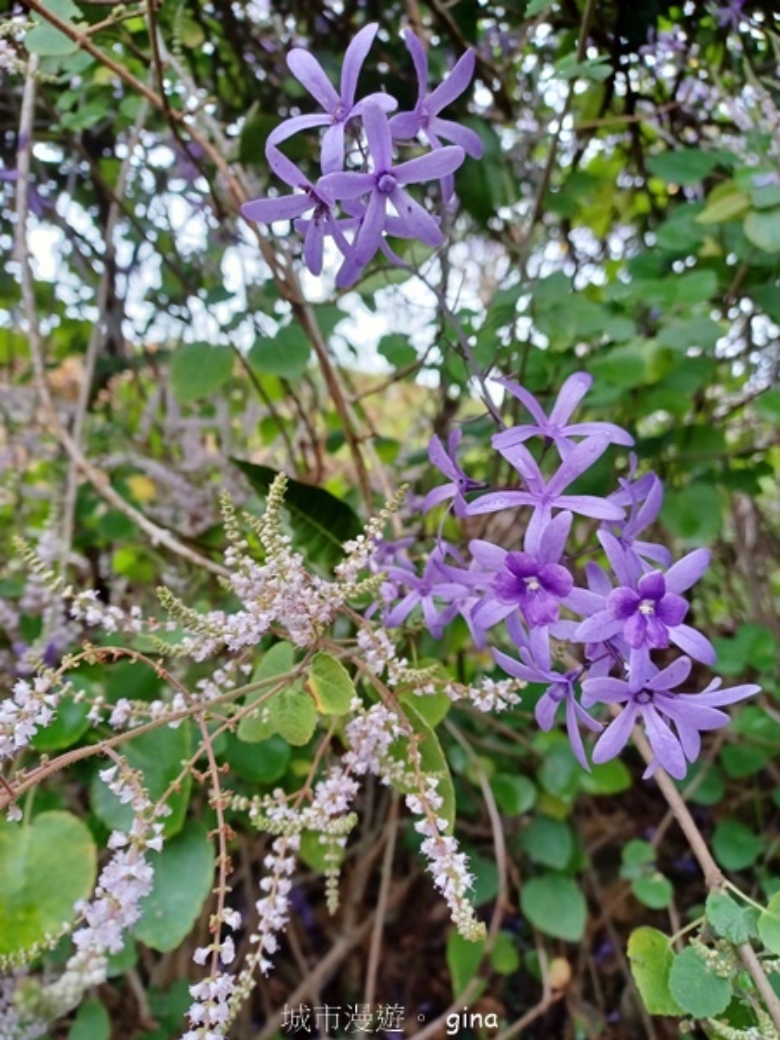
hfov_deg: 54.9
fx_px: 751
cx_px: 390
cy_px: 520
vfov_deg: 69.4
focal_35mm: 25
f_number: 1.8
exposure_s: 1/60
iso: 125
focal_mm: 4.6
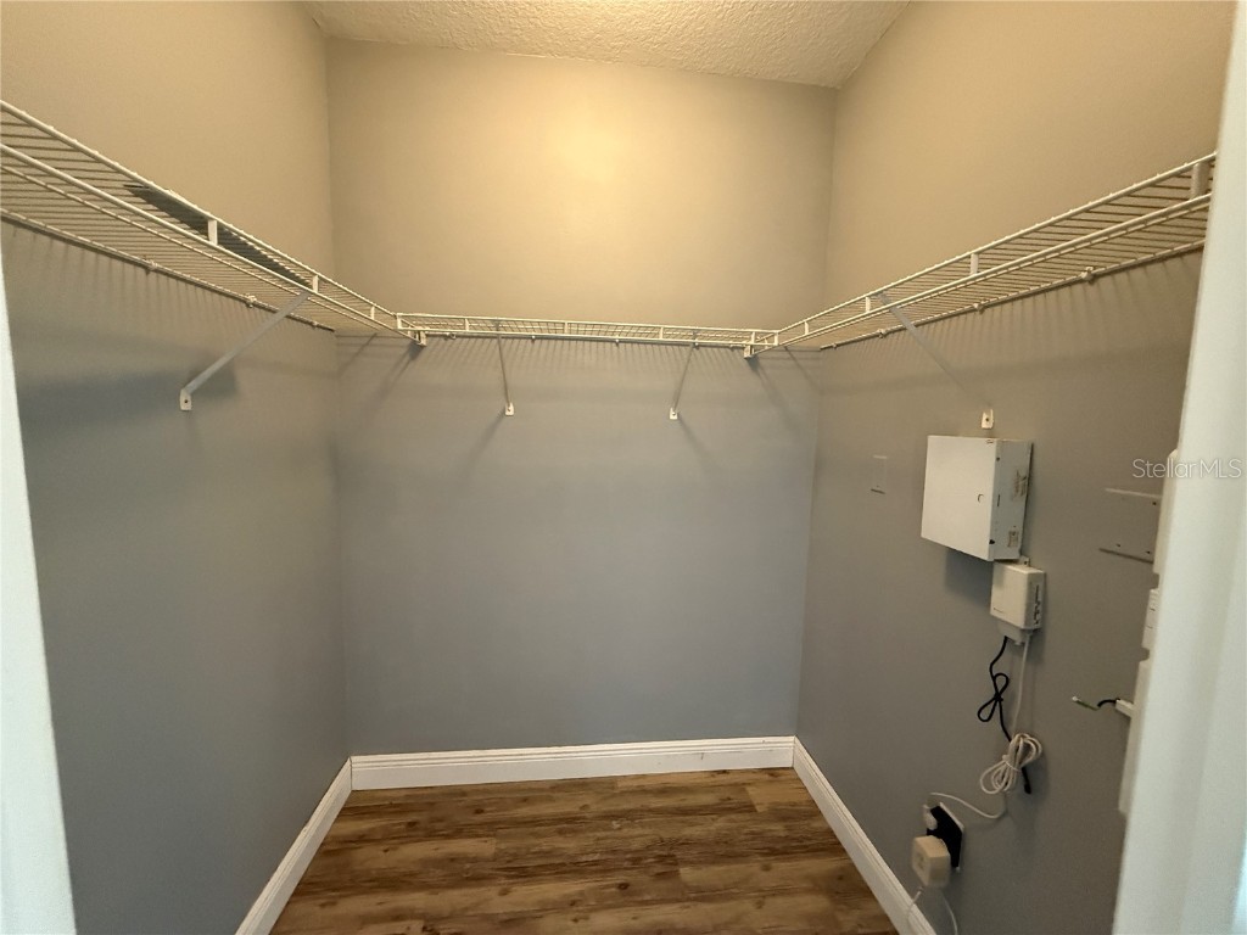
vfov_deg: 85.7
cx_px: 624
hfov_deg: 102.1
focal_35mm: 14
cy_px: 468
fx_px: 504
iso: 800
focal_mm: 2.22
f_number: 2.2
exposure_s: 1/60
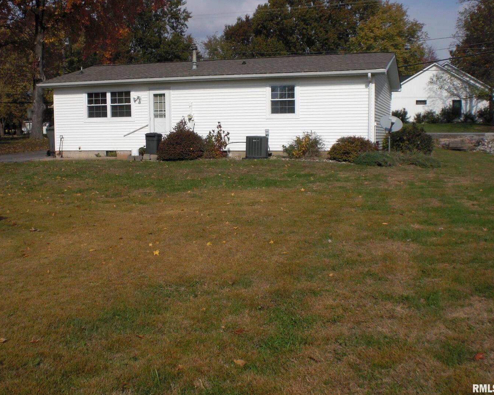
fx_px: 585
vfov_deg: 37.3
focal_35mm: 40
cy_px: 196
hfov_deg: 45.8
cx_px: 242
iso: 64
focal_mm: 6.3
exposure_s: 1/800
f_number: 5.6
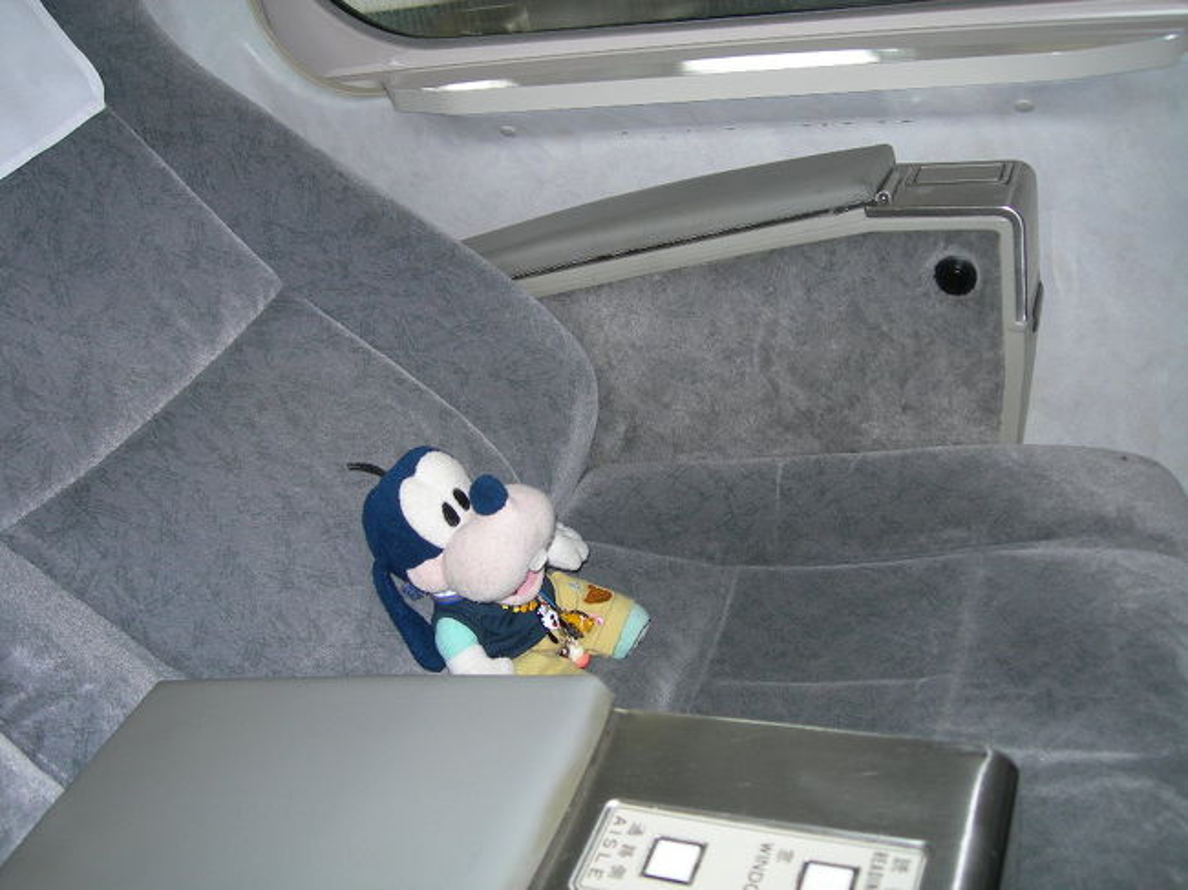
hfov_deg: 49.0
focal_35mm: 38
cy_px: 445
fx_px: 1304
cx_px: 594
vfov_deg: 37.7
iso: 50
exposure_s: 1/60.1
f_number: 2.8
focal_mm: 7.8
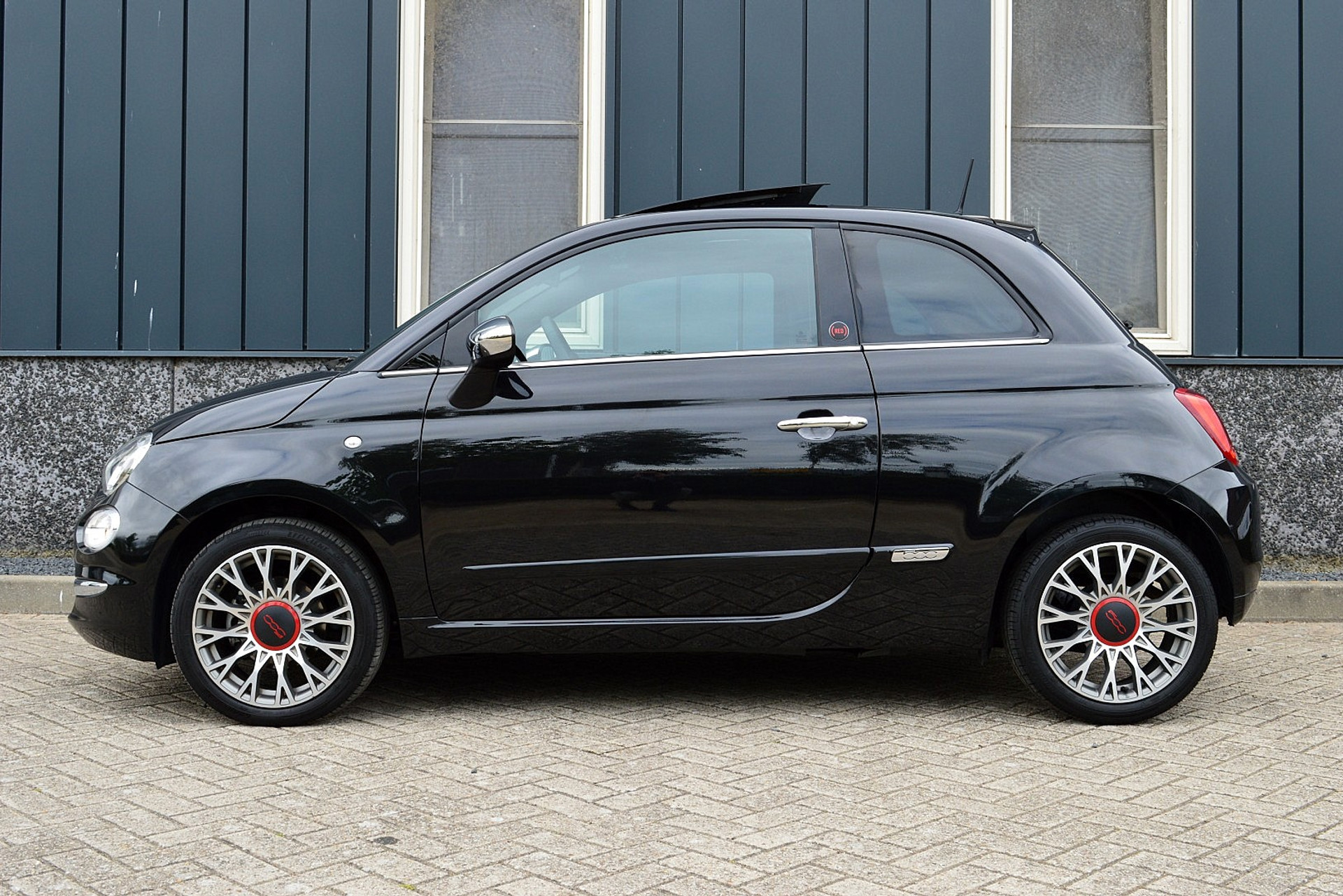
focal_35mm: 40
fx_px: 1511
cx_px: 672
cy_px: 448
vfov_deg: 33.0
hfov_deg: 47.9
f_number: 9
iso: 400
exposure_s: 1/160
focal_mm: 27
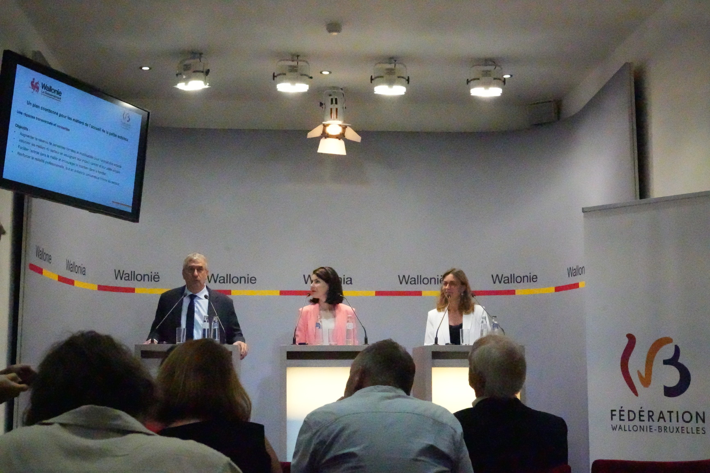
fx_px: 986
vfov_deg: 27.0
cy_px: 236
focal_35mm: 50
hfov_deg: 39.6
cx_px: 355
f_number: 11
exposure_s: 1/5000
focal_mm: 50
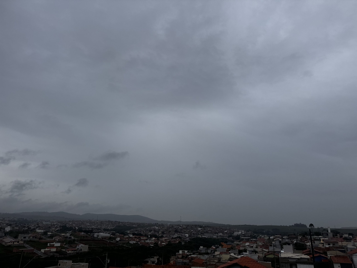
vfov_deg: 56.8
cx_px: 178
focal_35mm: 24
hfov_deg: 71.6
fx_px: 248
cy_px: 134
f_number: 1.78
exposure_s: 1/3597
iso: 80
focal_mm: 6.76
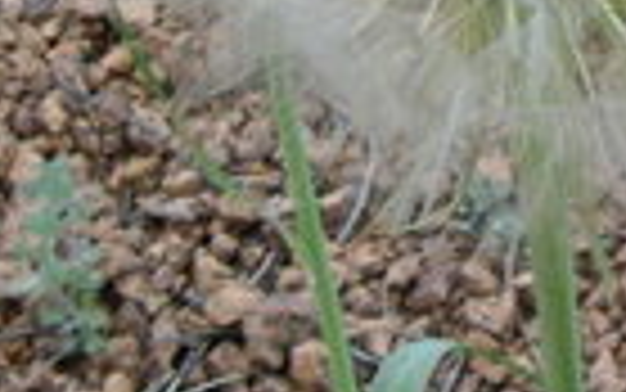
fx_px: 3175
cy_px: -90
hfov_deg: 11.2
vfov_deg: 7.0
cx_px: 567
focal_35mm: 186
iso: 50
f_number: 4.3
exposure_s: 1/50
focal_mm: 6.2
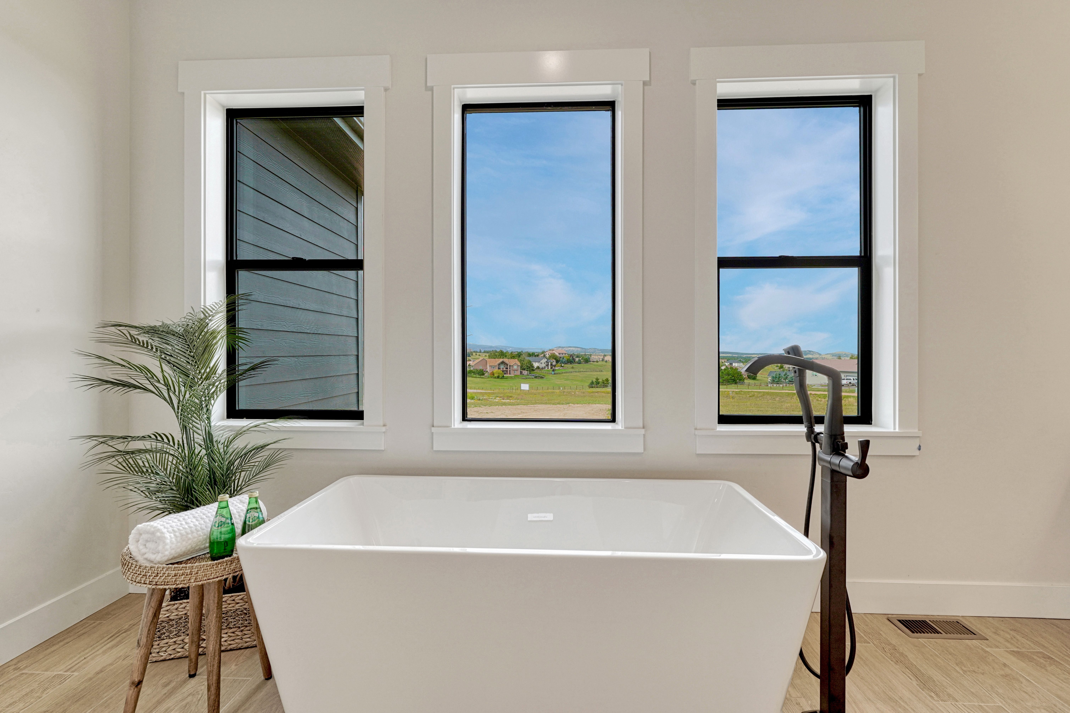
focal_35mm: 16
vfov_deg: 74.8
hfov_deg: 97.8
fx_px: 466
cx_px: 535
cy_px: 356
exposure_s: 1/2500
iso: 400
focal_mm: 15.7
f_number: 8
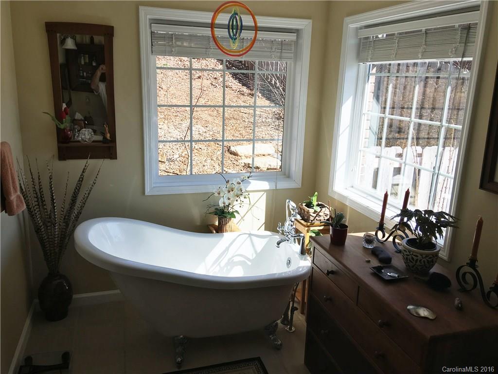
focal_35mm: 29
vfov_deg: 48.2
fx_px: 417
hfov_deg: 61.7
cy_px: 187
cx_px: 249
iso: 25
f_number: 2.2
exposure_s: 1/530
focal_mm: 4.15
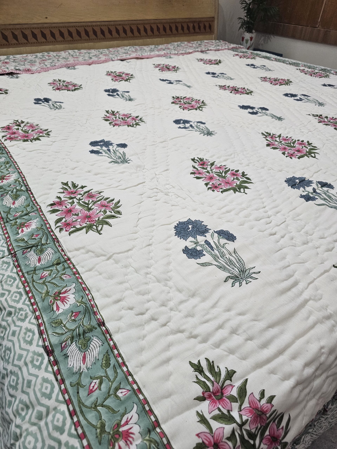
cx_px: 168
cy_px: 224
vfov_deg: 73.9
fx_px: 299
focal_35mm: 23
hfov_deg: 58.9
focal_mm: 6.3
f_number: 1.7
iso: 400
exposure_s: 1/100
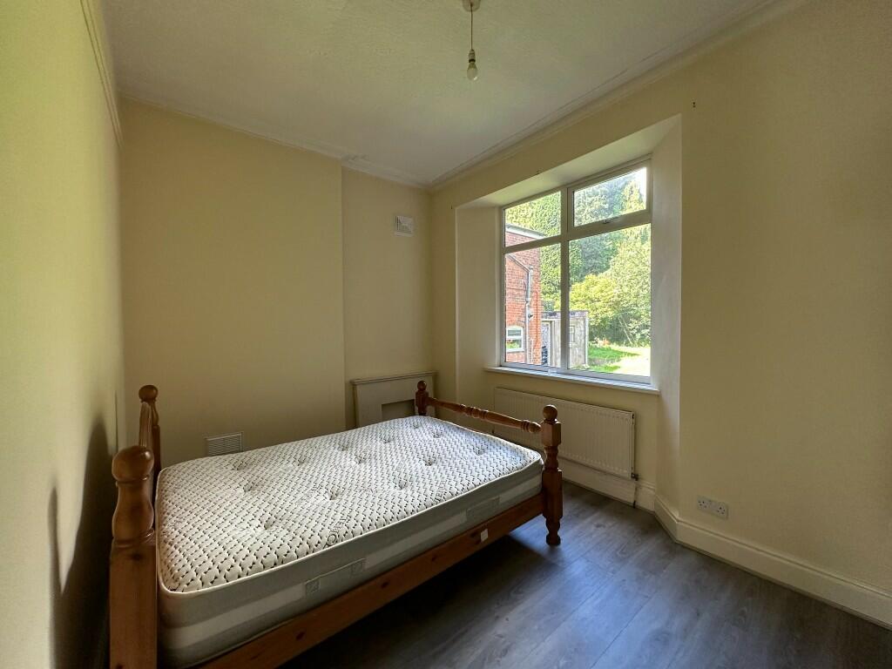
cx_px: 446
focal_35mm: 14
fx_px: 361
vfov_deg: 85.7
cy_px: 334
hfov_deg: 102.1
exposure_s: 1/99
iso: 125
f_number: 2.2
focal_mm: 2.22
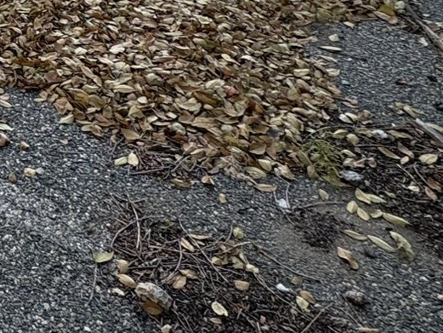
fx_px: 704
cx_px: -281
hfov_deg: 24.1
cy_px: -166
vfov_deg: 22.0
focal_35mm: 55
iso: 40
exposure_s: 1/184
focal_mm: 2.22
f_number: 2.2
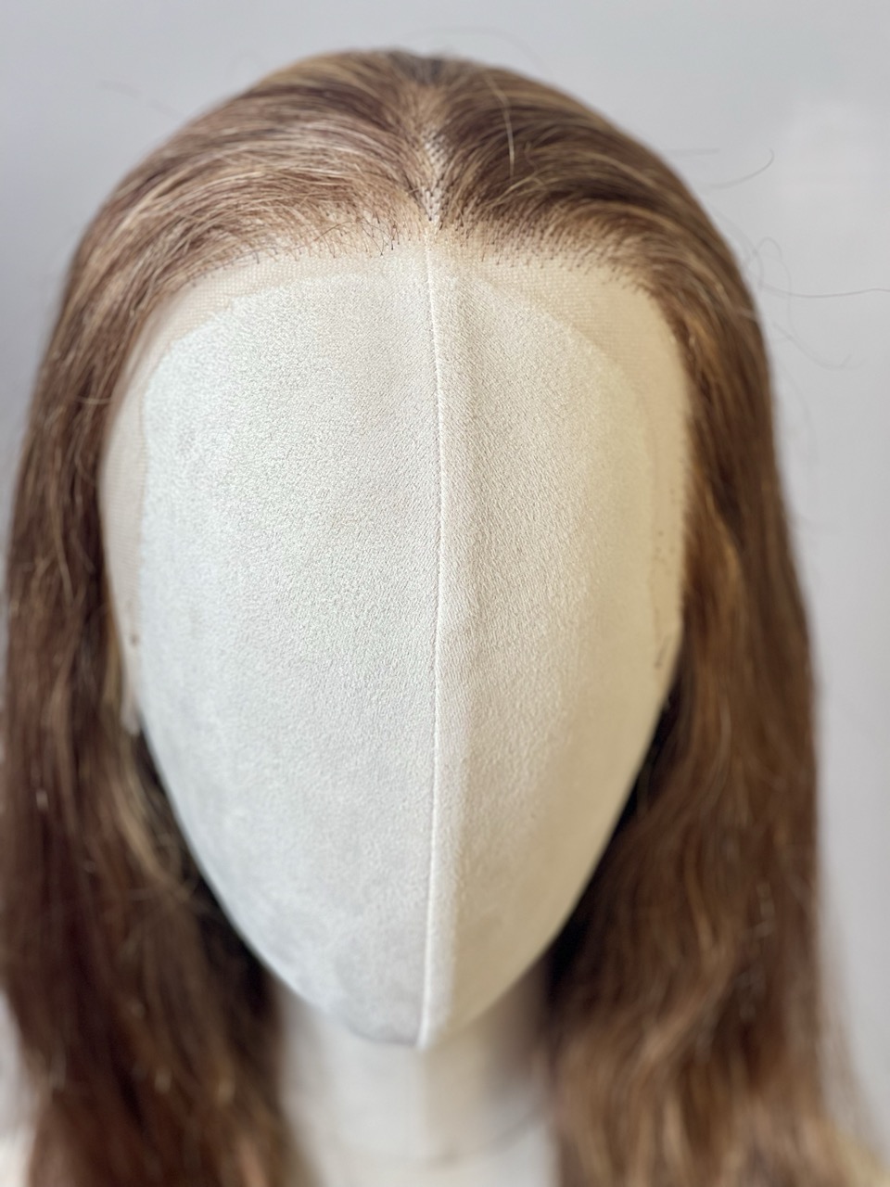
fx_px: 2194
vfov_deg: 30.3
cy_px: 594
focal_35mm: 64
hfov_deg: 22.9
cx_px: 445
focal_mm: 7.5
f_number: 2.2
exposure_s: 1/121
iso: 50
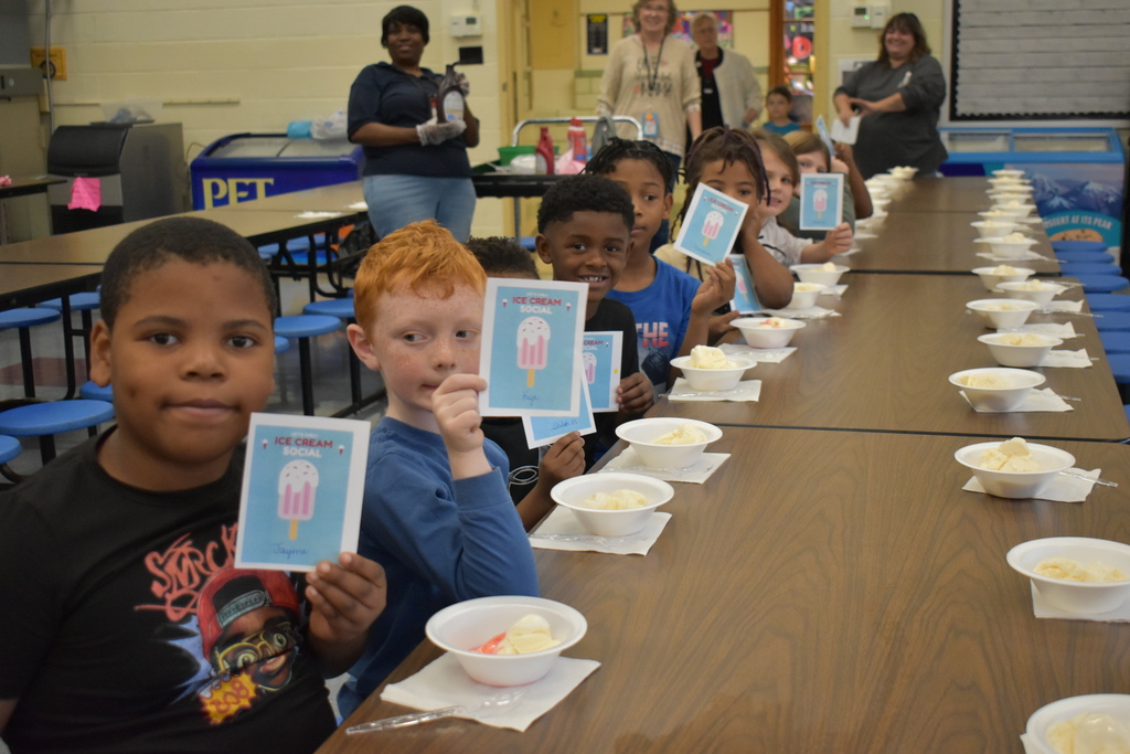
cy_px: 377
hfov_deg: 42.3
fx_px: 1460
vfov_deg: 29.0
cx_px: 565
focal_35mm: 46
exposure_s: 1/125
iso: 1800
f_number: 4.2
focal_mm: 31
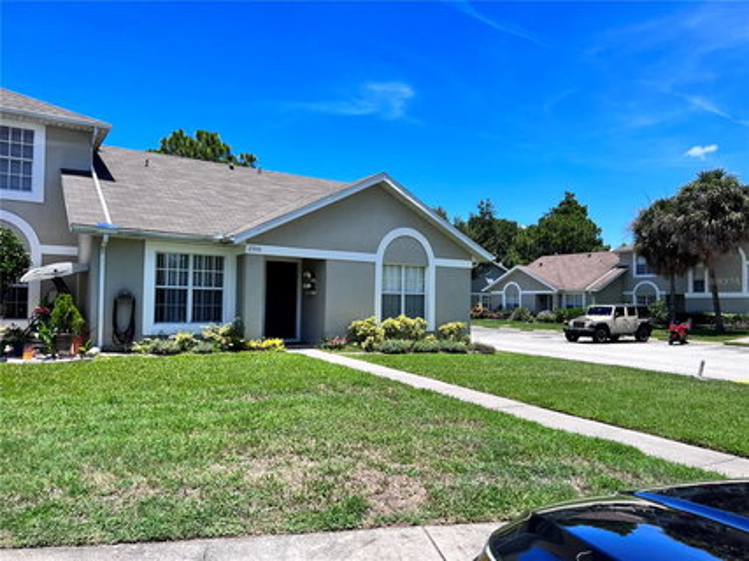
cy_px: 280
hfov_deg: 67.3
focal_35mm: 26
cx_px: 374
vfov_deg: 53.0
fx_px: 562
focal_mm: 5.7
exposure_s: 1/3257
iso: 50
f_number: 1.5
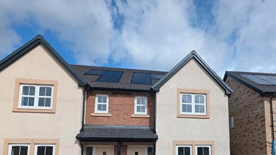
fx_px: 183
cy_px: 137
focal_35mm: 25
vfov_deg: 42.5
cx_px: 179
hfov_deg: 72.3
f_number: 2.2
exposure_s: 1/1859
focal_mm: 2.35
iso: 58
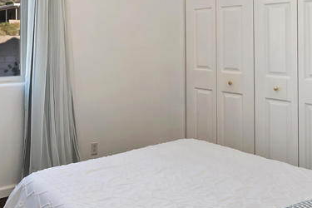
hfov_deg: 46.1
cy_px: 29
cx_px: 87
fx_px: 355
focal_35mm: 41
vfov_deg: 31.4
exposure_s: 1/30
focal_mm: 10
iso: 400
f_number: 11
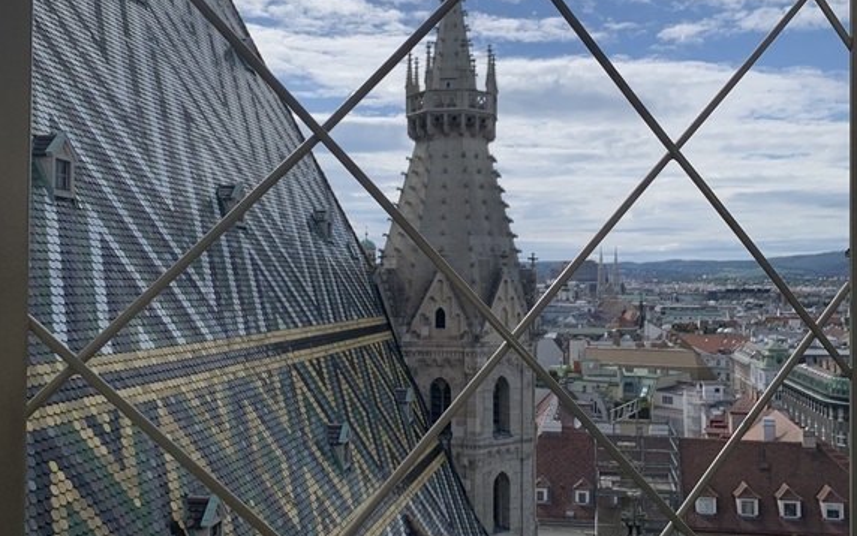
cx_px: 430
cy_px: 258
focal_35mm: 37
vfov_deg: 34.5
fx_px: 865
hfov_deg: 52.7
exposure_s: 1/5405
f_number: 1.8
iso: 25
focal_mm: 4.25
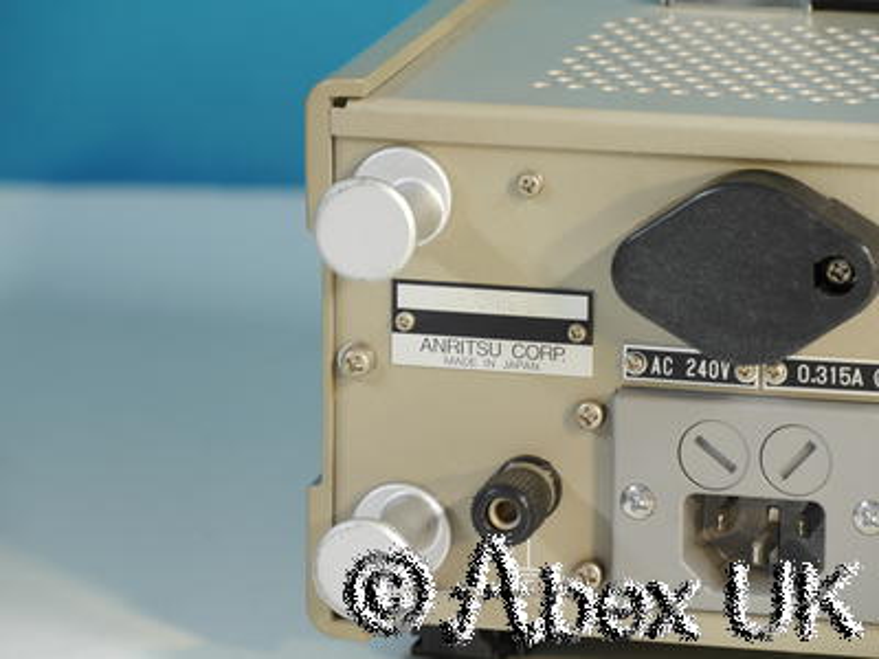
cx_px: 440
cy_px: 330
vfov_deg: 5.3
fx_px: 7110
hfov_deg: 7.1
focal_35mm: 280
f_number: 8
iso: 200
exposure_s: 1/2
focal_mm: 140
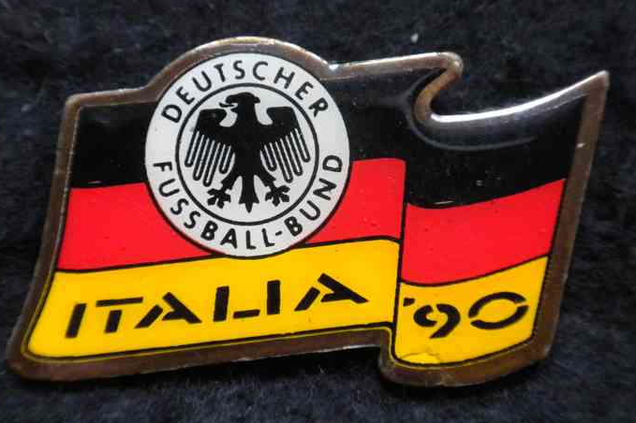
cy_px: 212
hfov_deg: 36.3
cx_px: 314
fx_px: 971
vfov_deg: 24.6
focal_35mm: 55
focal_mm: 9.1
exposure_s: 1/109
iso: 800
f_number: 4.3
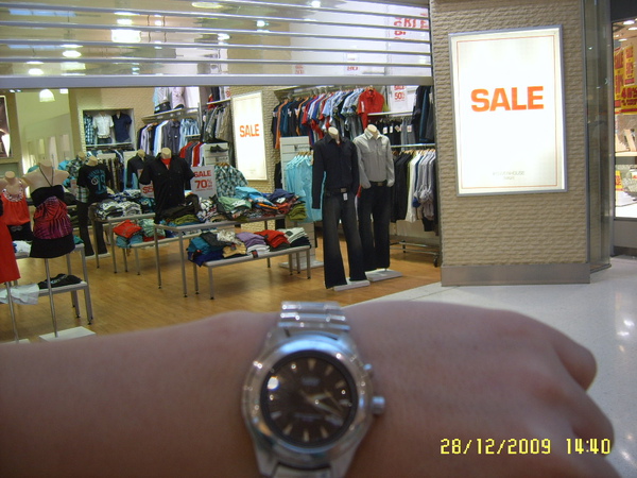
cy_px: 239
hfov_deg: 52.6
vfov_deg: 40.7
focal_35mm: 35
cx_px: 318
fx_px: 644
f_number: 2.8
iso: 50
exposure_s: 1/45
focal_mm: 5.8
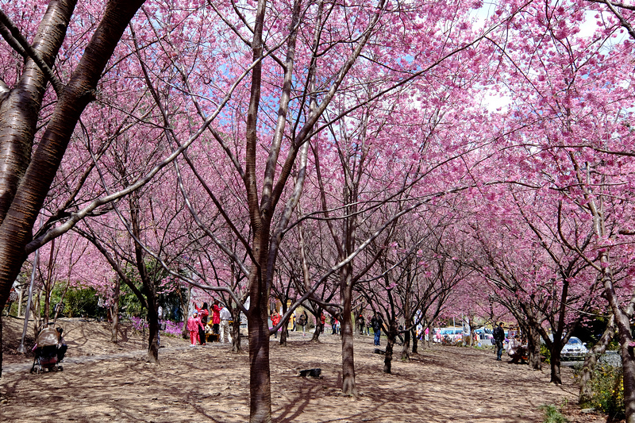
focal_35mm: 36
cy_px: 212
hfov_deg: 53.1
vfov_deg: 36.9
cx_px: 318
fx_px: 635
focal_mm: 24
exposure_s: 1/90
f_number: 9
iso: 250
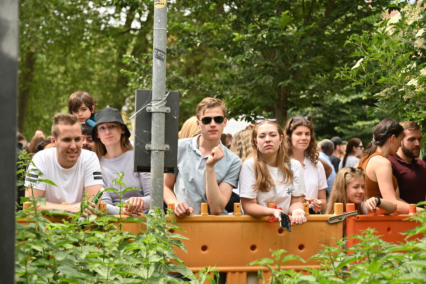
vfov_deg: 21.9
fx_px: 734
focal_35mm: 62
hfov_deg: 32.4
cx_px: 213
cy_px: 142
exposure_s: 1/2000
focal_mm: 62
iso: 400
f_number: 3.5
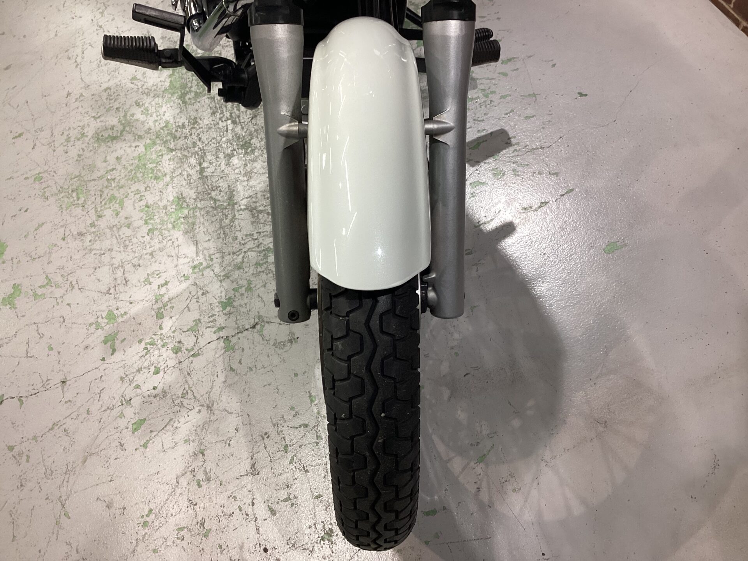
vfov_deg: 45.4
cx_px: 374
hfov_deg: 58.4
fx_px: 670
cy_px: 280
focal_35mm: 31
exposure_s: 1/60
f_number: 2.4
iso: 100
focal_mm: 3.3
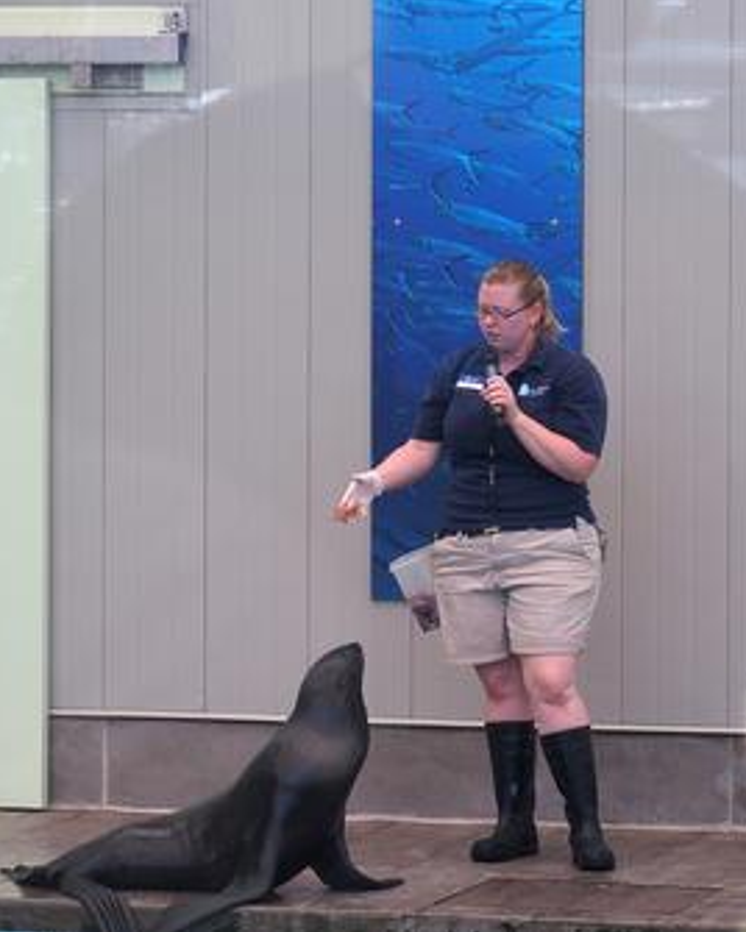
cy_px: 465
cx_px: 370
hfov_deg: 7.8
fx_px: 5437
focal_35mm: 197
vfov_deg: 9.8
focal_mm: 31.8
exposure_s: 1/400
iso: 100
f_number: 3.2
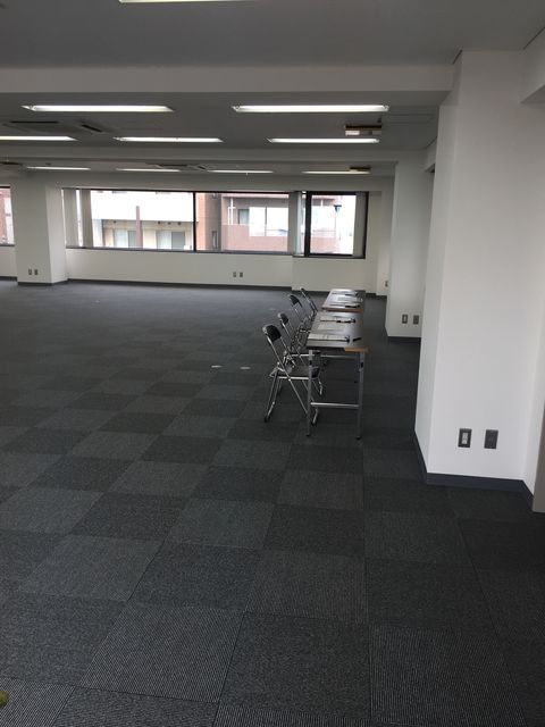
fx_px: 609
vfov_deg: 61.7
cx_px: 272
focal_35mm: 29
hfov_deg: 48.2
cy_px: 364
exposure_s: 1/120
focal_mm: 4.15
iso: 32
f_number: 2.2
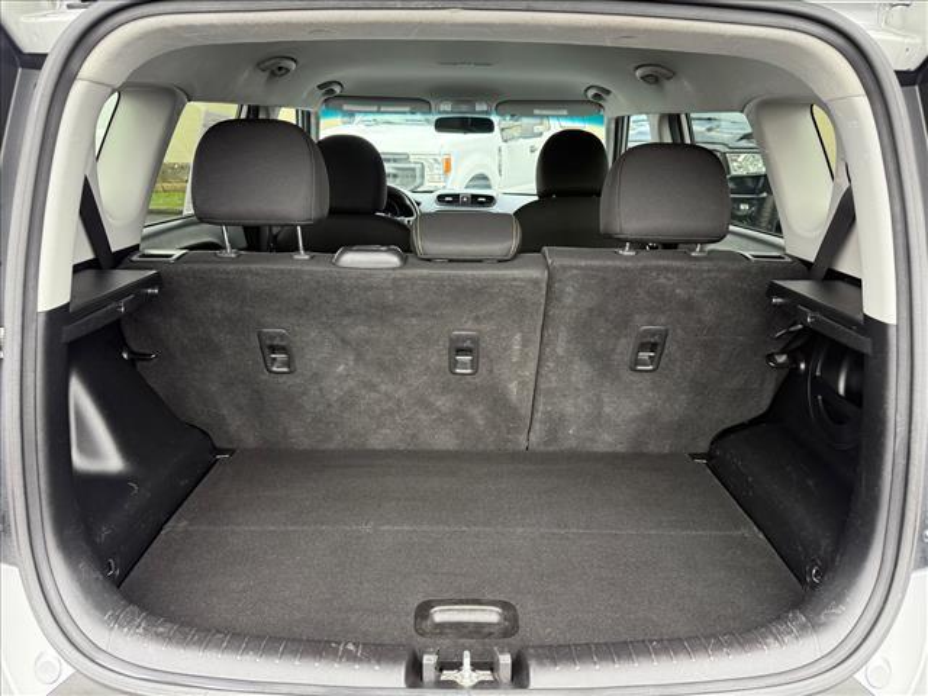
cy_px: 348
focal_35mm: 24
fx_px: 643
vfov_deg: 56.8
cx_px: 464
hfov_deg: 71.6
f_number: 1.78
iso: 200
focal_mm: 6.76
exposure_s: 1/216
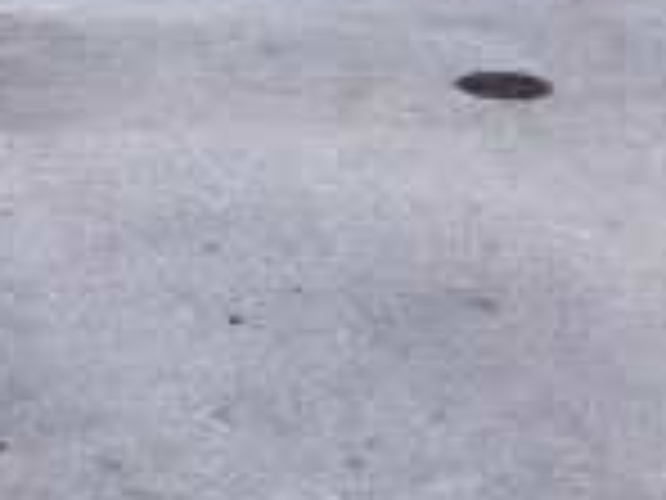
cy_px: -572
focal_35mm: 159
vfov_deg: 8.7
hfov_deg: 11.9
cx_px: -310
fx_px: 3059
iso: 25
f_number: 1.8
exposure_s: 1/263
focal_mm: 5.4
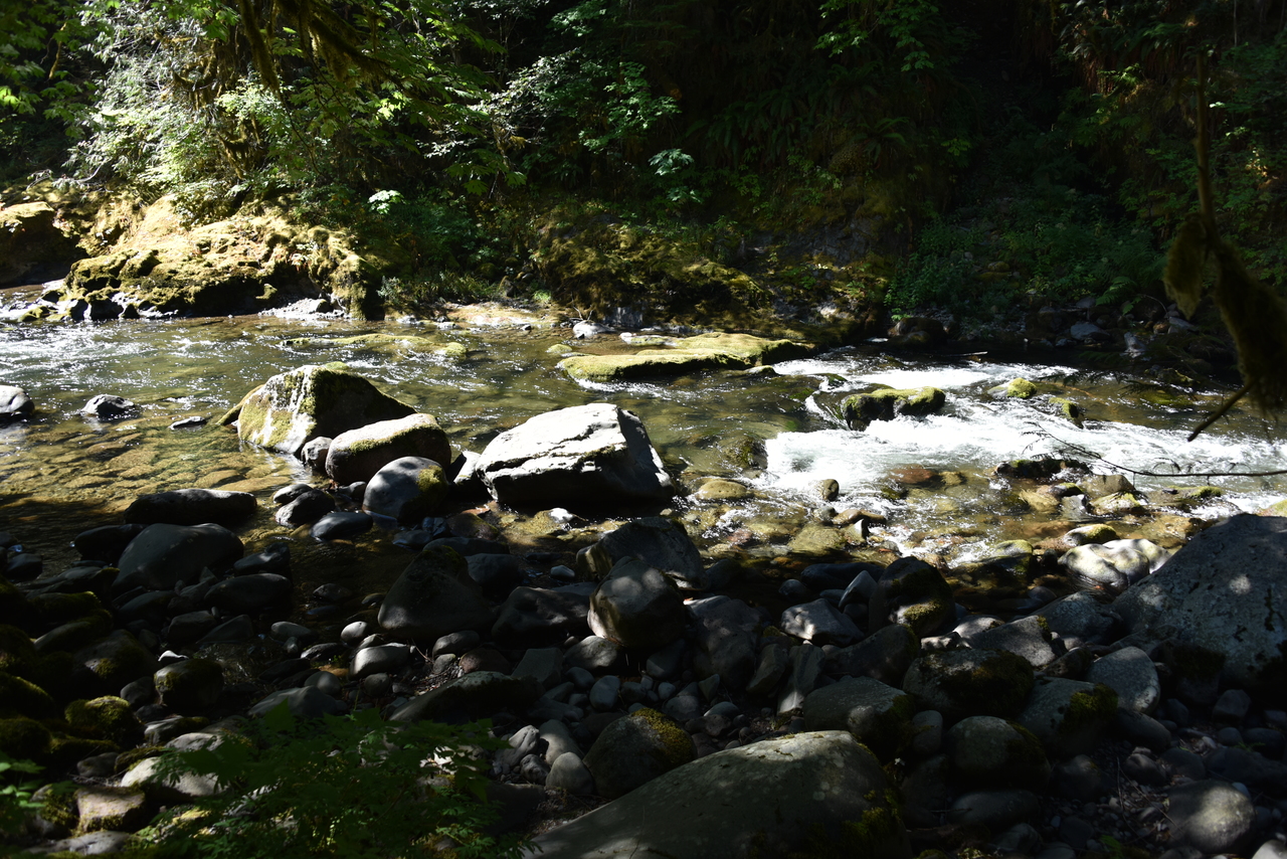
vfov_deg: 46.4
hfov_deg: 65.5
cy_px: 430
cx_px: 644
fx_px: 1001
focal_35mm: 28
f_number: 5.6
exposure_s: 1/125
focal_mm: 28
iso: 100
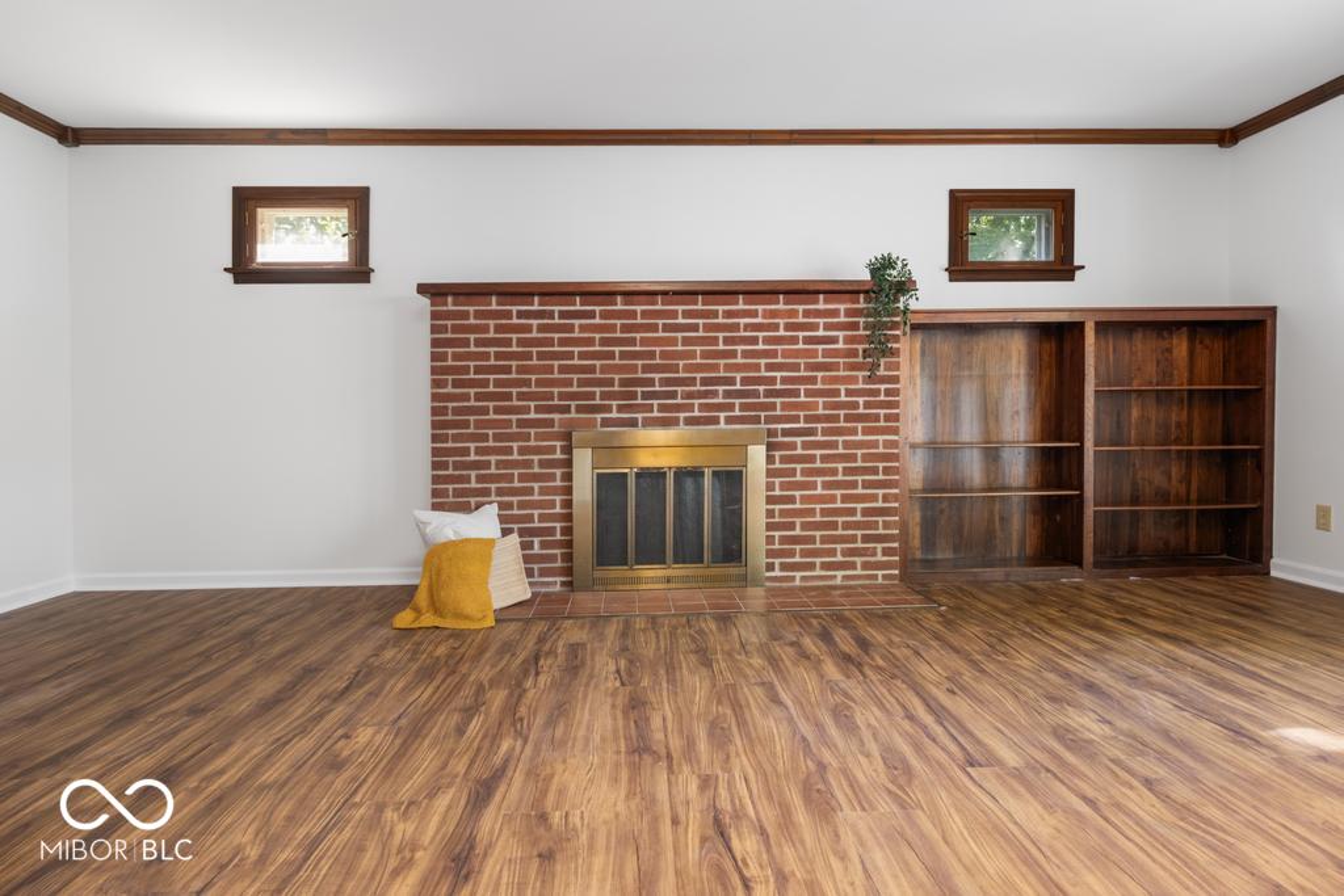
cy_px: 448
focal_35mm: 18
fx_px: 672
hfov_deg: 90.0
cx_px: 672
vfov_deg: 67.4
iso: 320
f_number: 8
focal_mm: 12
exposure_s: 1/10
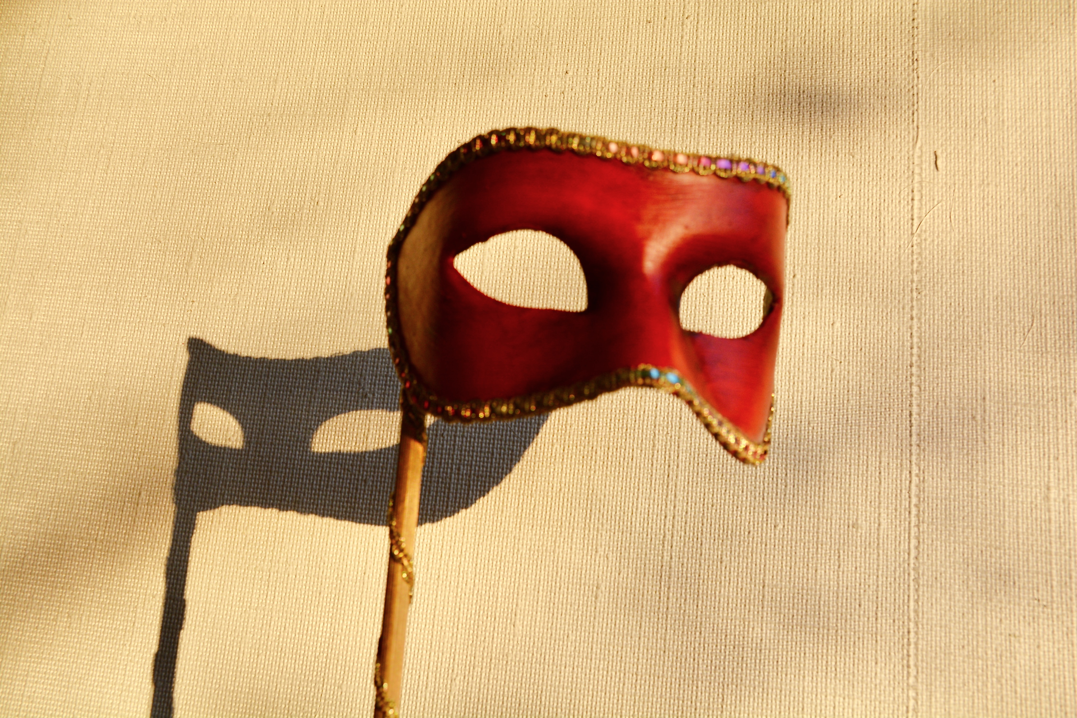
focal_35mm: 34
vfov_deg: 38.4
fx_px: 1032
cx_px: 538
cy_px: 359
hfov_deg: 55.1
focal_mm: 23
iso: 200
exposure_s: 1/200
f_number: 7.1
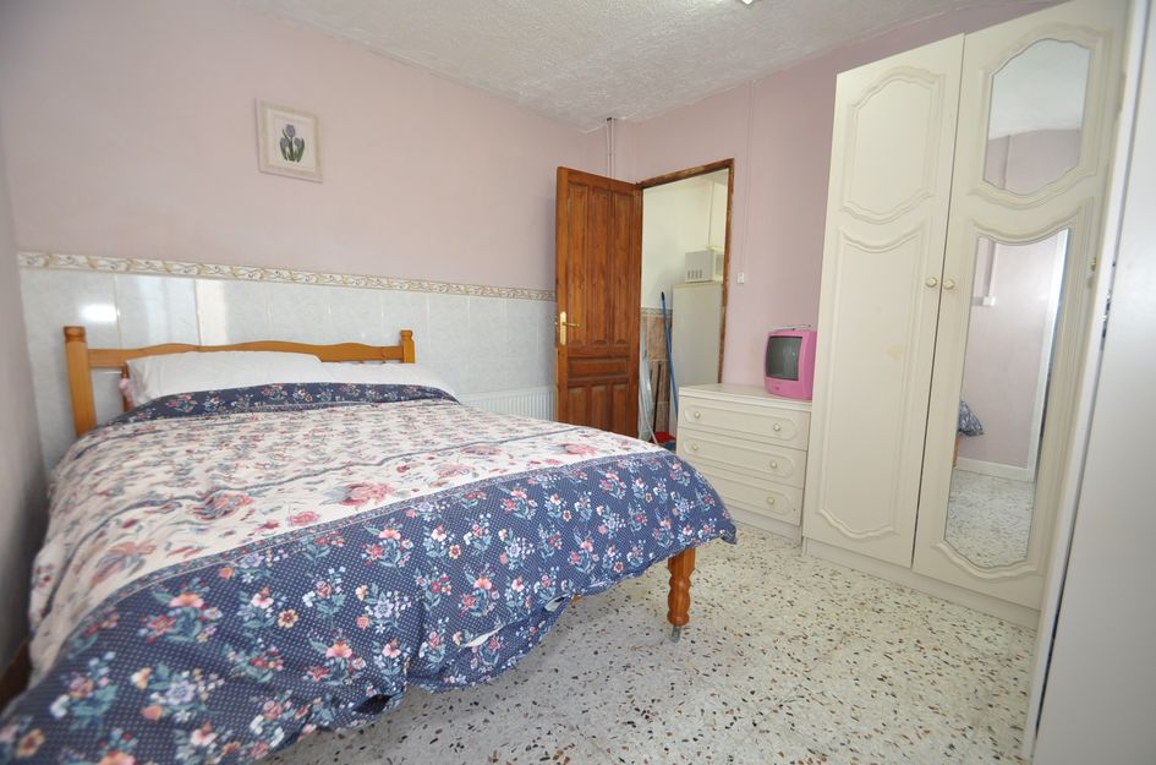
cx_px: 578
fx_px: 480
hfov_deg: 100.5
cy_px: 382
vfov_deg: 77.0
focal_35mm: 15
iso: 400
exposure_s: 1/60
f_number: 4
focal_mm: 10
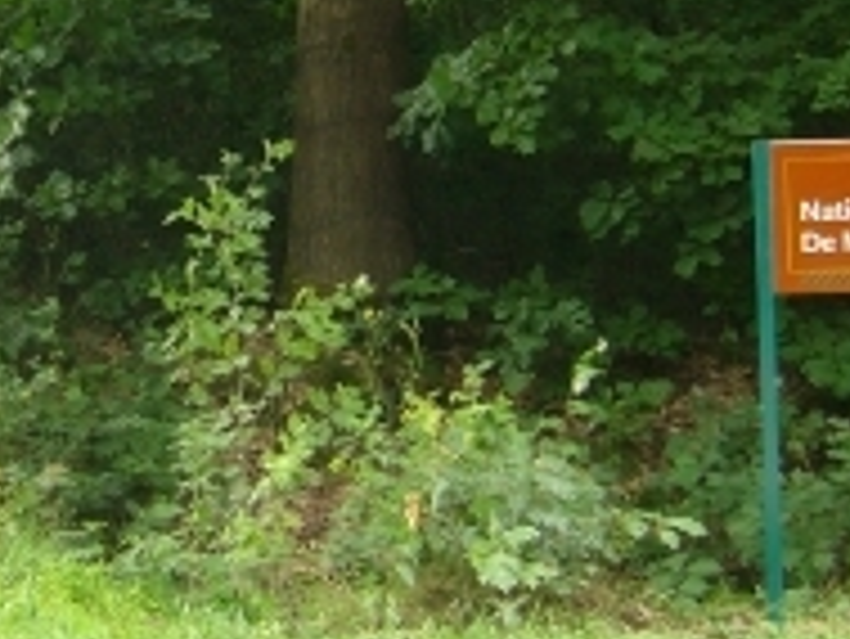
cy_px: 144
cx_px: 76
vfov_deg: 13.3
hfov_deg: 17.4
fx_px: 2727
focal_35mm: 111
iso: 100
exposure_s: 1/50
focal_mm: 5.8
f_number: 2.8
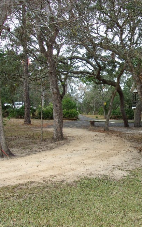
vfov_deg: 45.3
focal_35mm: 44
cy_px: 120
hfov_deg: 27.5
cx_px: 143
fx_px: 273
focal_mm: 4.9
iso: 80
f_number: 3
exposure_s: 1/120
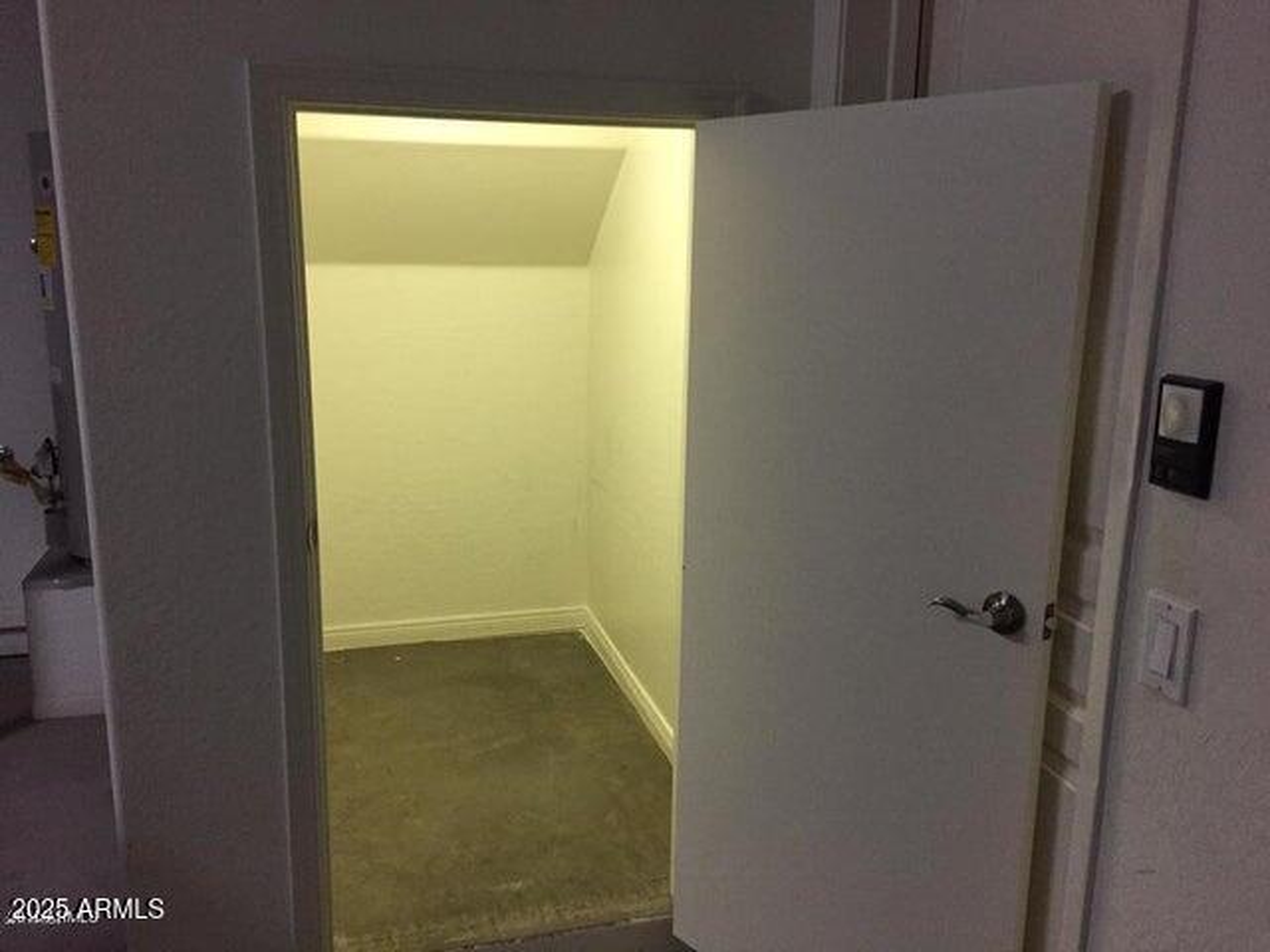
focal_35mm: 29
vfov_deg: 48.2
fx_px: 1064
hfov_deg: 61.7
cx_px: 635
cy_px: 476
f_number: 2.2
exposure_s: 1/30
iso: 160
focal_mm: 4.15
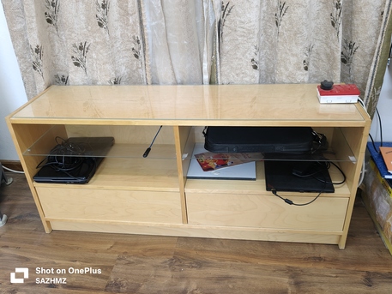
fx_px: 340
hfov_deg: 60.0
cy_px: 147
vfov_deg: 46.8
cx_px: 196
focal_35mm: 30
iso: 800
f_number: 1.8
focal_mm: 5.59
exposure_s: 1/40
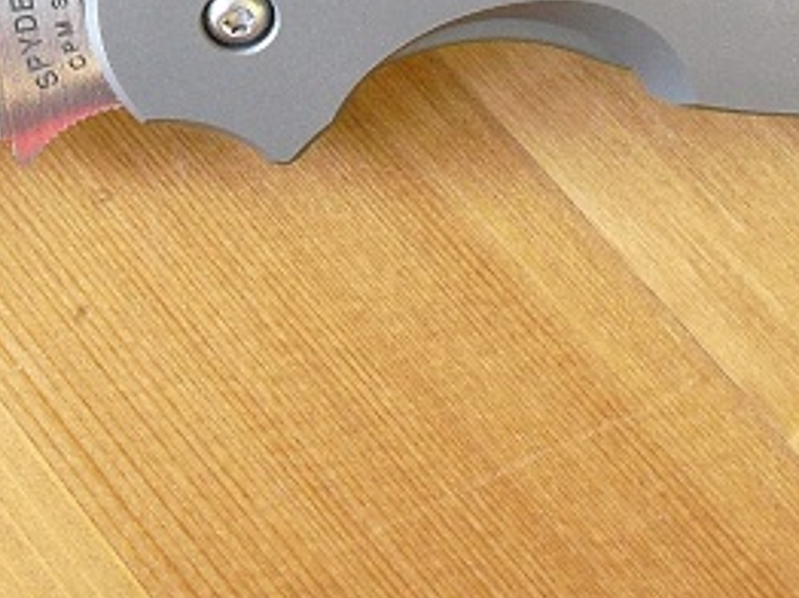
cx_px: 256
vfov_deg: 12.8
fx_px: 2537
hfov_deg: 17.8
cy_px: -272
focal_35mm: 110
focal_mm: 6.3
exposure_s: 1/20
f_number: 3.1
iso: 200
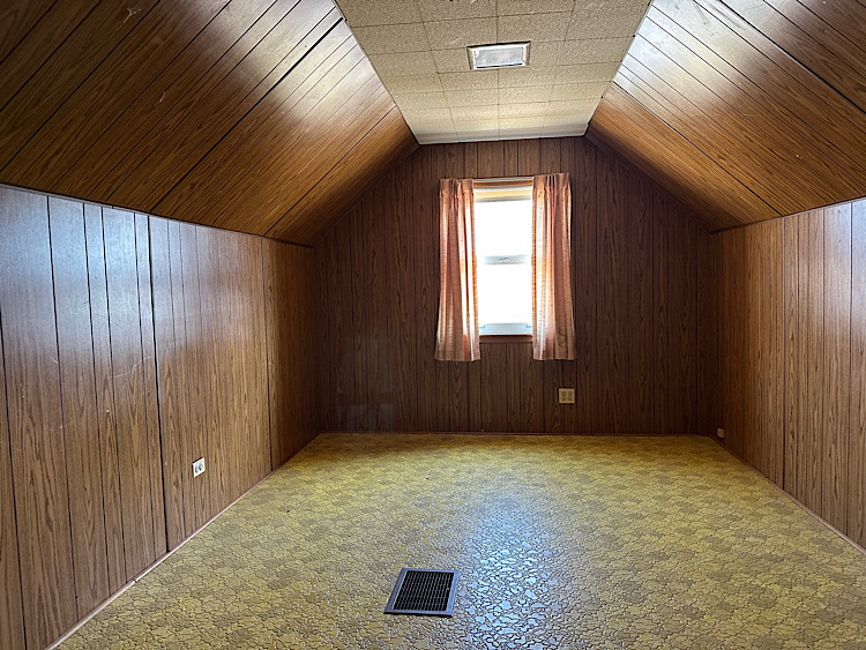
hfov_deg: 71.6
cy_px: 325
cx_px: 433
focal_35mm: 24
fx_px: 601
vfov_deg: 56.8
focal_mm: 6.86
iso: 400
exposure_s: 1/60
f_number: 1.78
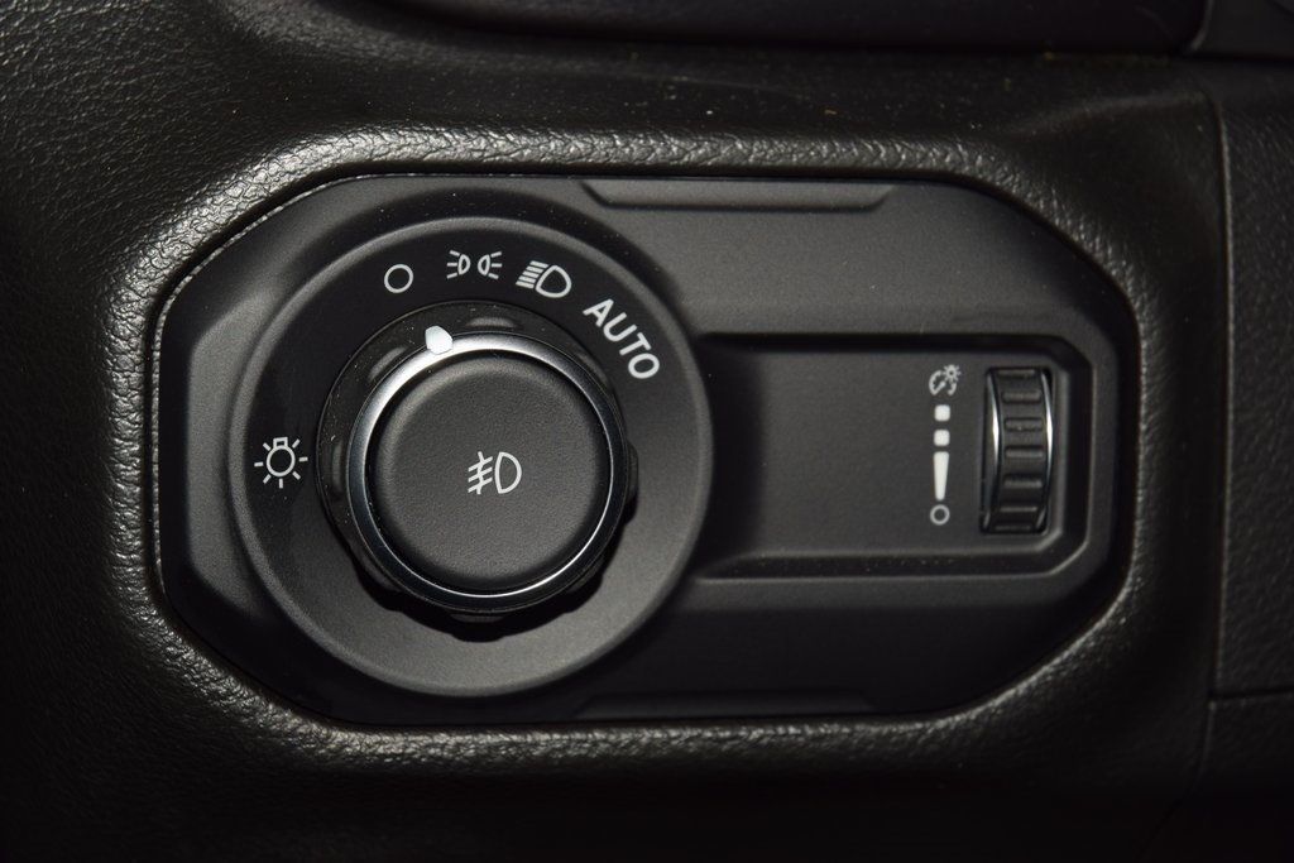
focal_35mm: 105
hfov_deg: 19.5
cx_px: 647
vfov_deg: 13.0
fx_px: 3774
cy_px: 432
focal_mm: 70
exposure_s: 1/125
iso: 100
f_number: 8
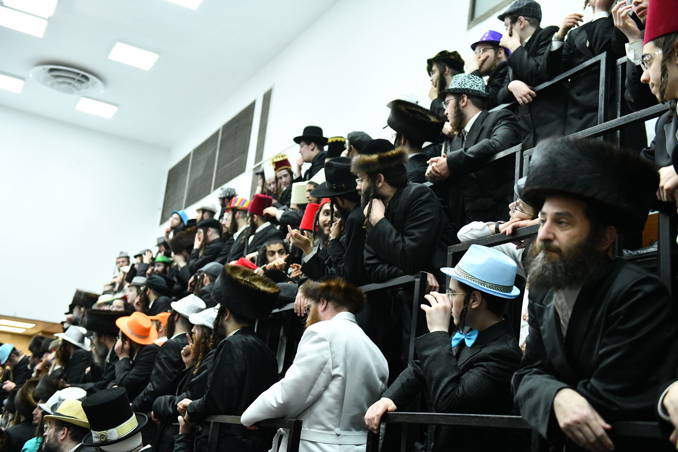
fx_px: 829
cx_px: 339
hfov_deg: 44.5
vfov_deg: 30.5
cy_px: 226
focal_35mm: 44
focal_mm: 44
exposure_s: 1/250
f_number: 3.2
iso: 2500
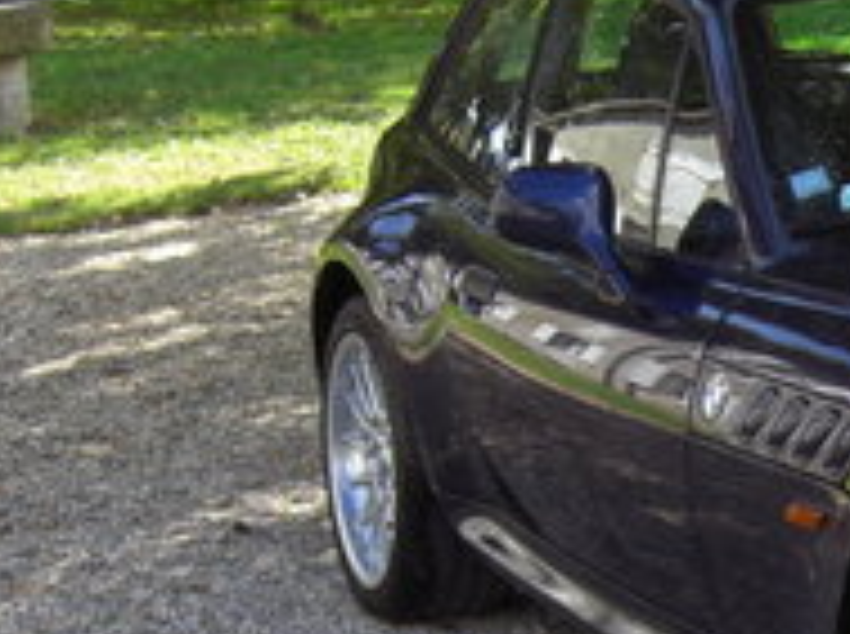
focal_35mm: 129
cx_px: 1205
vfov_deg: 11.4
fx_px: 3162
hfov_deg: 14.5
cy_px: 486
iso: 64
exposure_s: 1/250
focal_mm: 6.2
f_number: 2.7
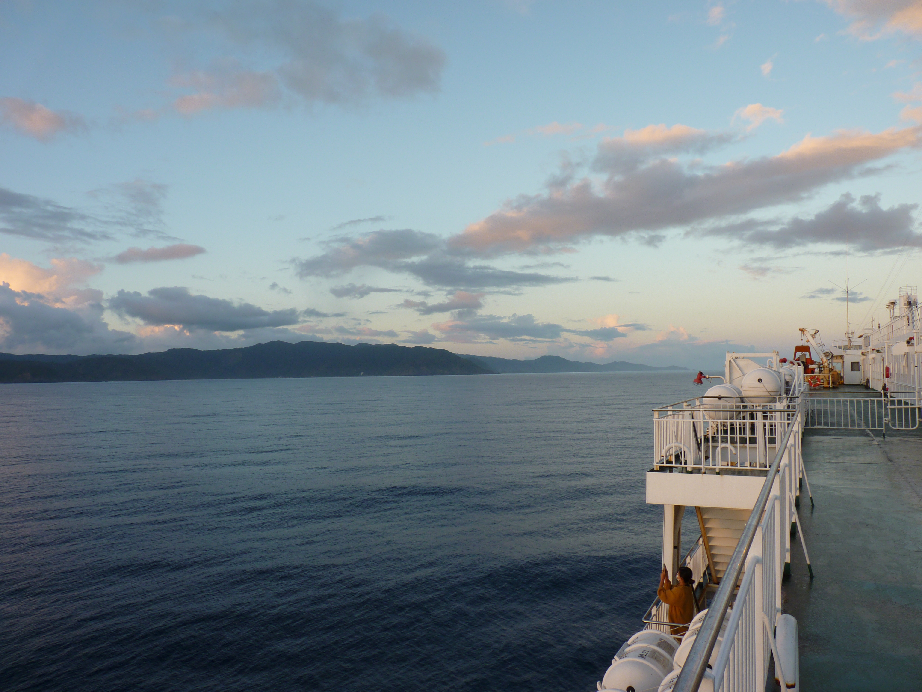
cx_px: 461
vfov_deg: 51.4
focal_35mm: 27
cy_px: 346
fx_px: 719
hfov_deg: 65.3
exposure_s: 1/100
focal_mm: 4.8
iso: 80
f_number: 3.2
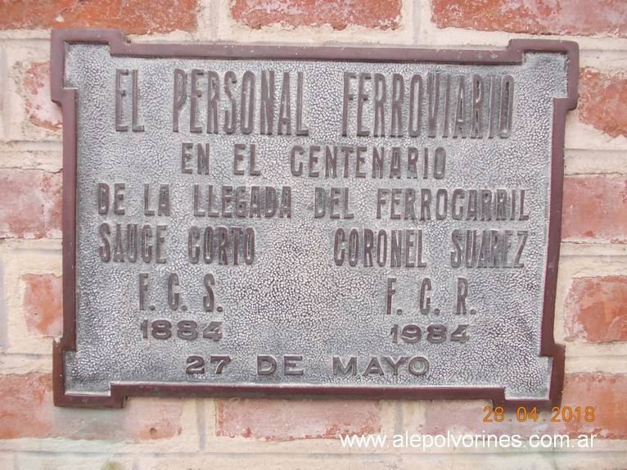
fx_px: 507
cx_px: 314
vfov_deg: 49.7
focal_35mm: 28
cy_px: 235
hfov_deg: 63.5
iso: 80
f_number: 2.7
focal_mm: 4
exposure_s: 1/60
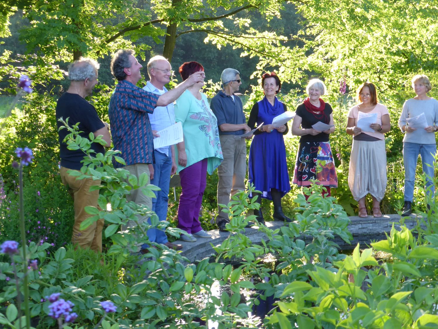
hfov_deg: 28.2
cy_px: 164
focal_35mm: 69
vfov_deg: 21.3
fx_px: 873
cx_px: 219
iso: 200
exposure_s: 1/60
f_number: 4.9
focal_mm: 11.7
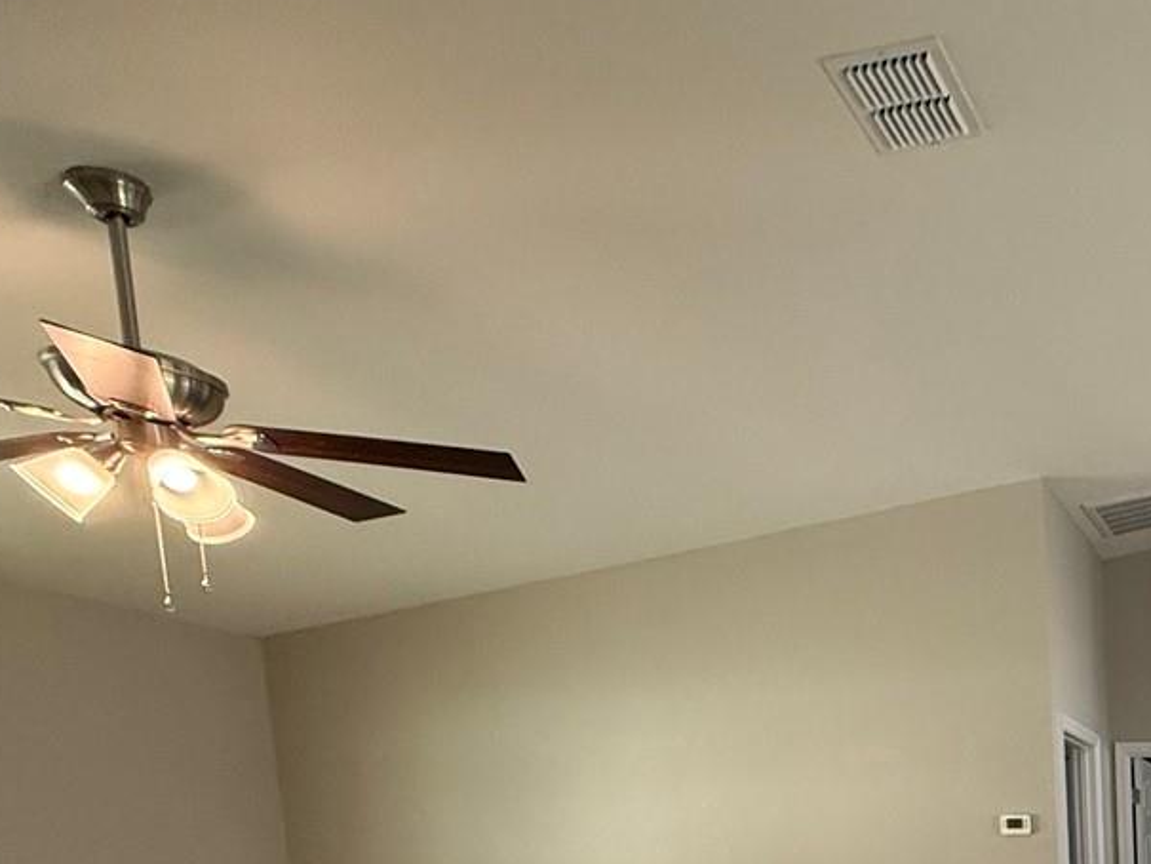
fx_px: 1231
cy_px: 1020
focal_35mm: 37
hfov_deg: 37.2
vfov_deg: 32.4
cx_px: 1402
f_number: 2.2
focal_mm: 2.22
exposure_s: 1/120
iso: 250
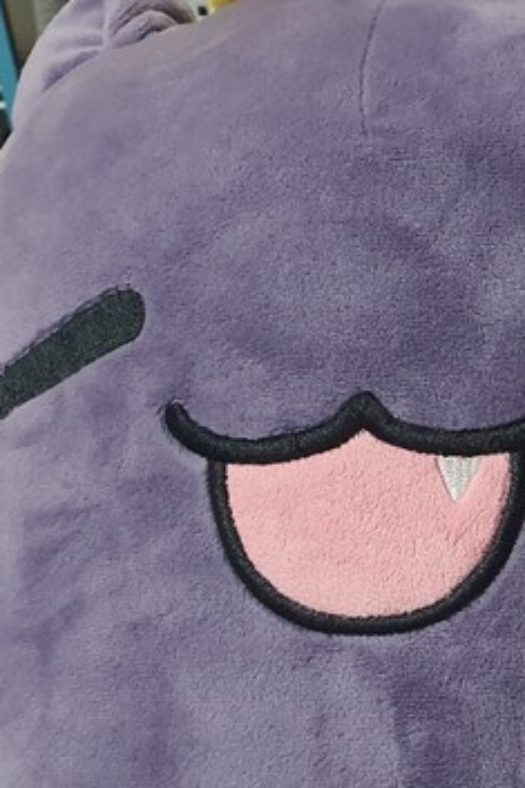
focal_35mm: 69
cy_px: 593
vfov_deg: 28.8
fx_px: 1511
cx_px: 833
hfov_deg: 17.3
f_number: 2.4
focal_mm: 4.3
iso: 400
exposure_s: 1/40
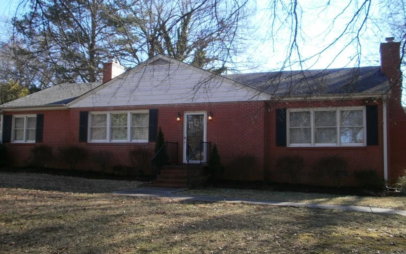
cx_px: 204
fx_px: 443
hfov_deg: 49.3
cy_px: 125
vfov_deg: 32.0
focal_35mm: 40
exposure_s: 1/320
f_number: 3.1
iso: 100
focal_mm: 6.51
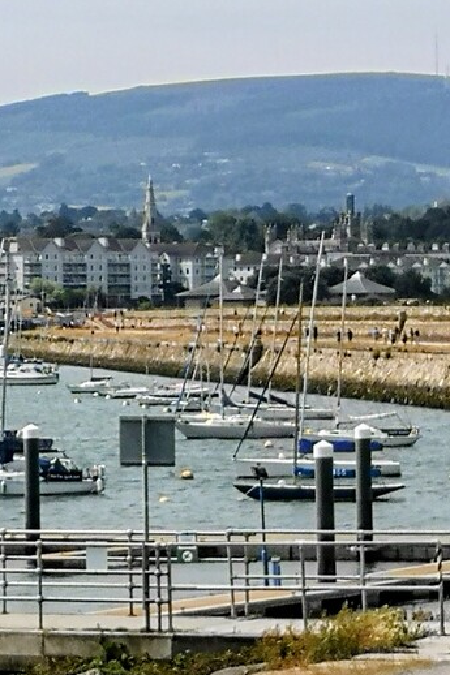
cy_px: 330
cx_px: -91
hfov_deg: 6.1
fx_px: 4202
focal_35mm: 224
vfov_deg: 9.2
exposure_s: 1/3861
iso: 50
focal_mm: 3.95
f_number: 1.8
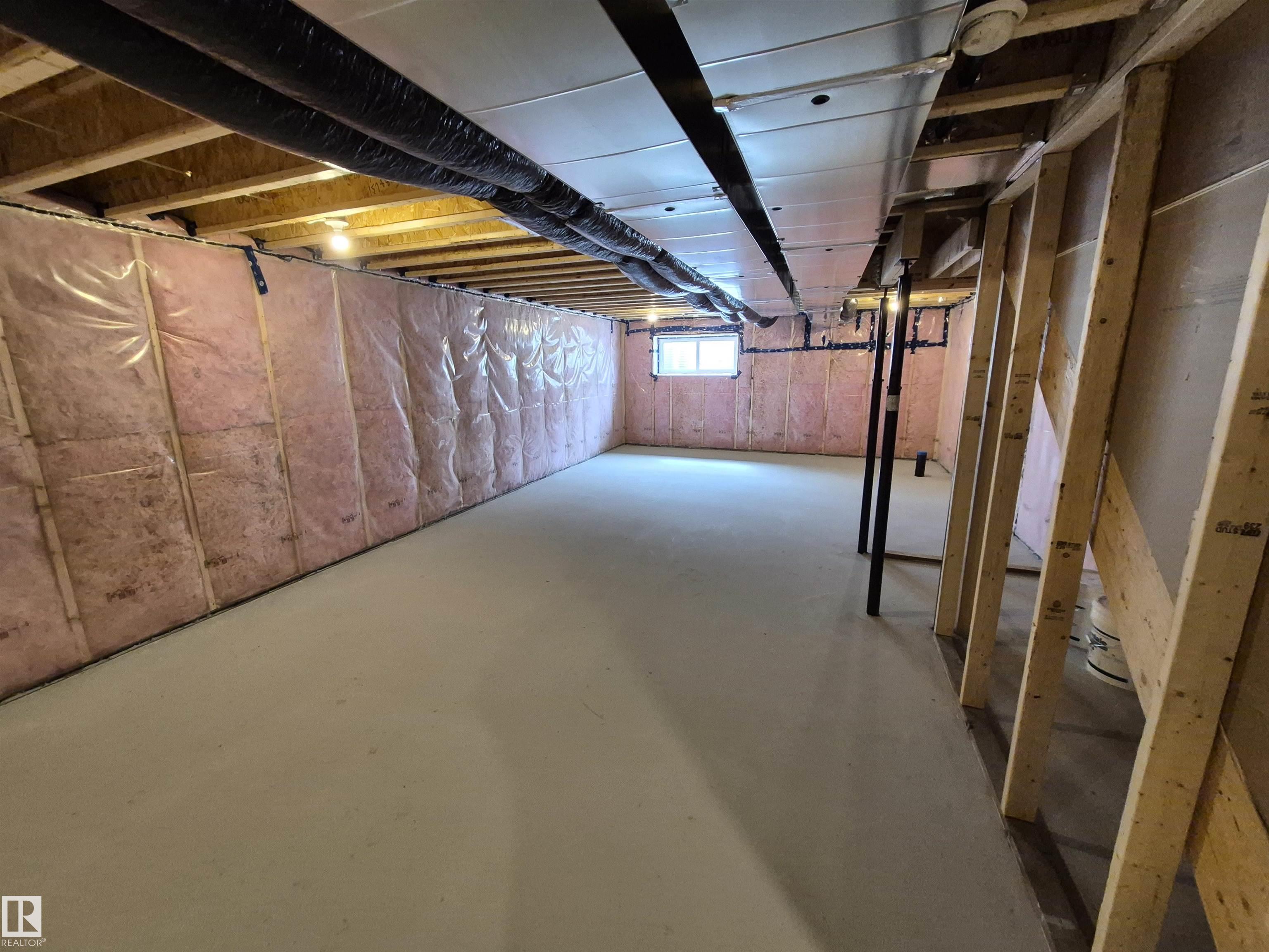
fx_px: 477
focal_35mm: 13
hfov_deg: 106.2
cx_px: 634
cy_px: 476
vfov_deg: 89.9
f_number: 2.2
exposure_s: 1/60
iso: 500
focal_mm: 1.74
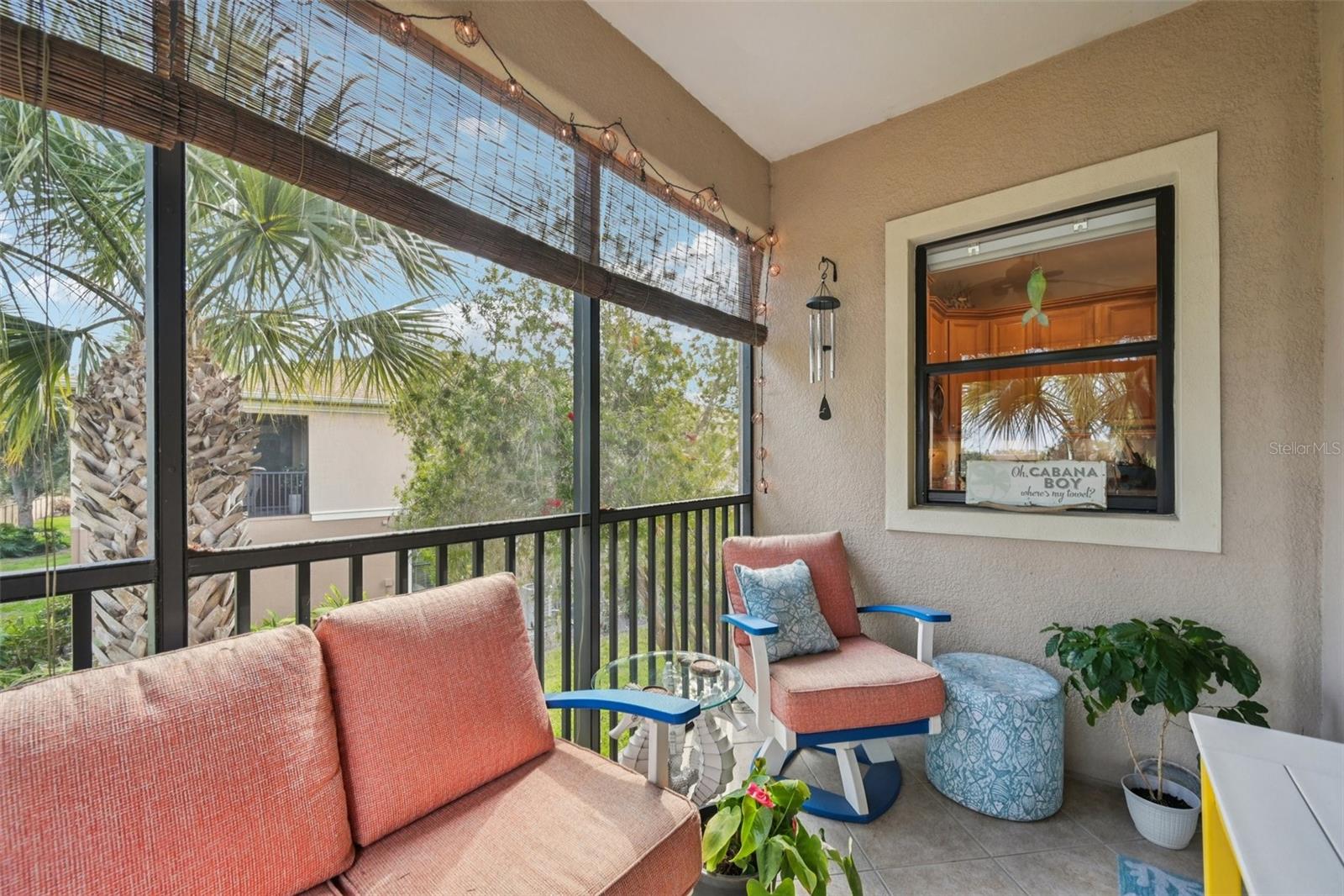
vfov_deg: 81.2
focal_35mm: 14
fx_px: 523
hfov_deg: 104.3
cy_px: 448
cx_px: 672
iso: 400
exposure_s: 1/160
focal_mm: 14
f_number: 8
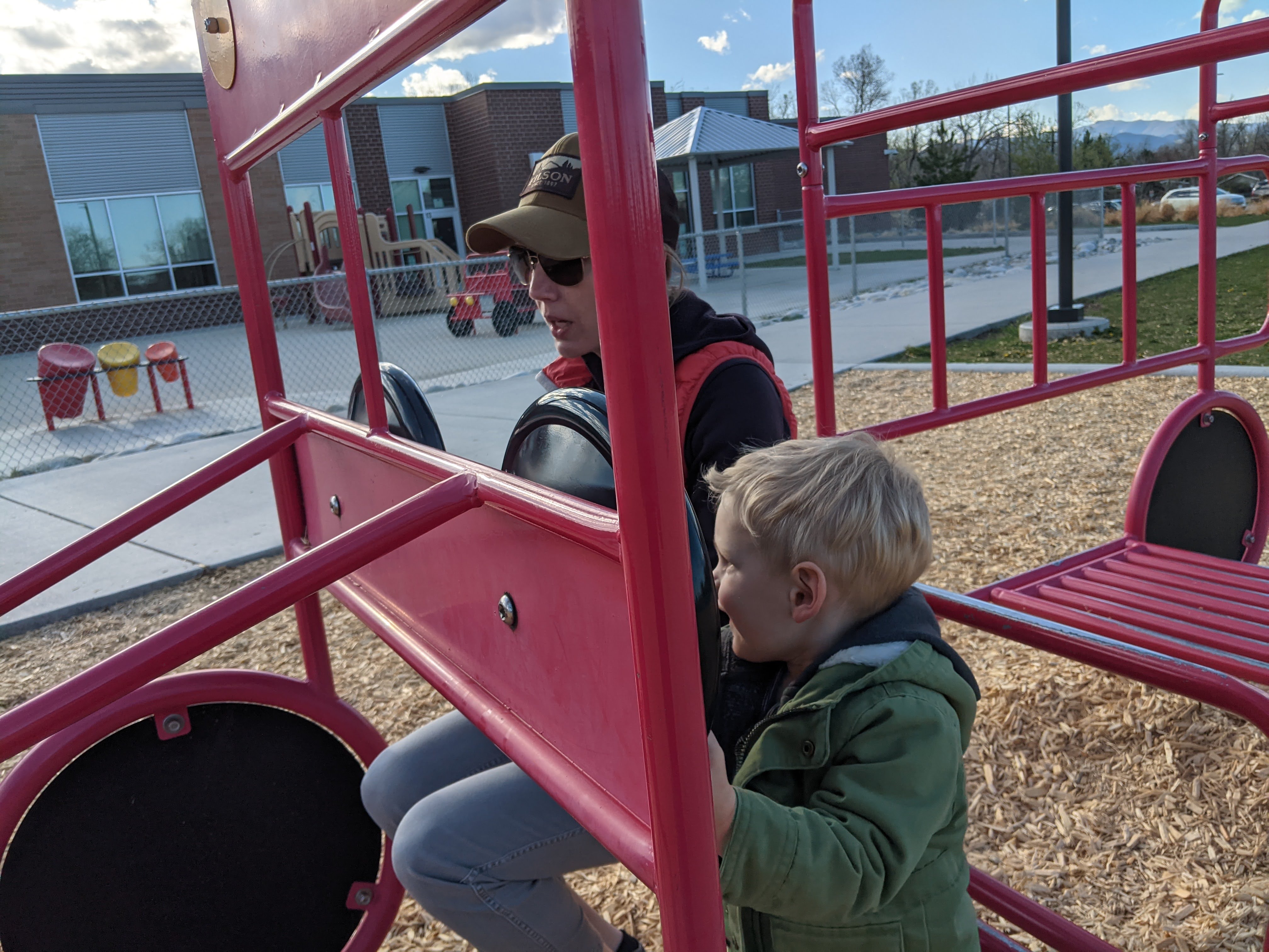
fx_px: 990
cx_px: 634
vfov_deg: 51.4
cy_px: 476
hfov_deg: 65.3
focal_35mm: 27
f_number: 1.8
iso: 45
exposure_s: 1/2597
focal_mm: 4.44
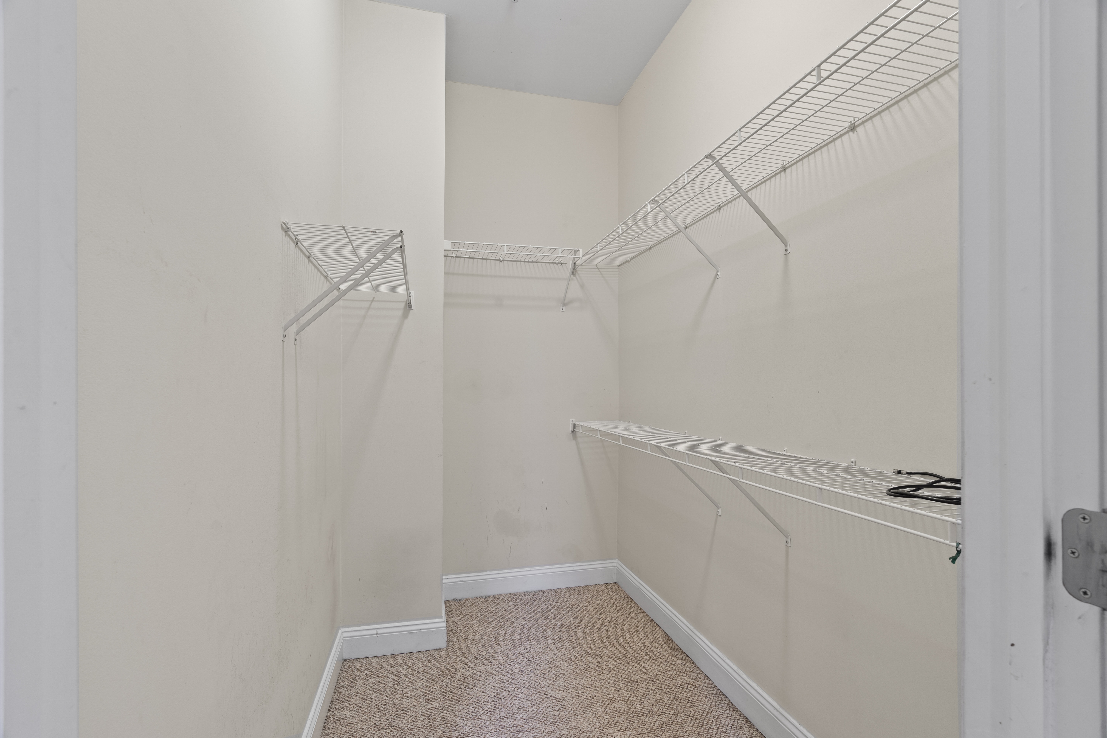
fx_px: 492
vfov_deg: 73.7
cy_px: 369
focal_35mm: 16
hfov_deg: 96.7
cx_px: 554
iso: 200
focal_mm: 16
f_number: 9
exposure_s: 4
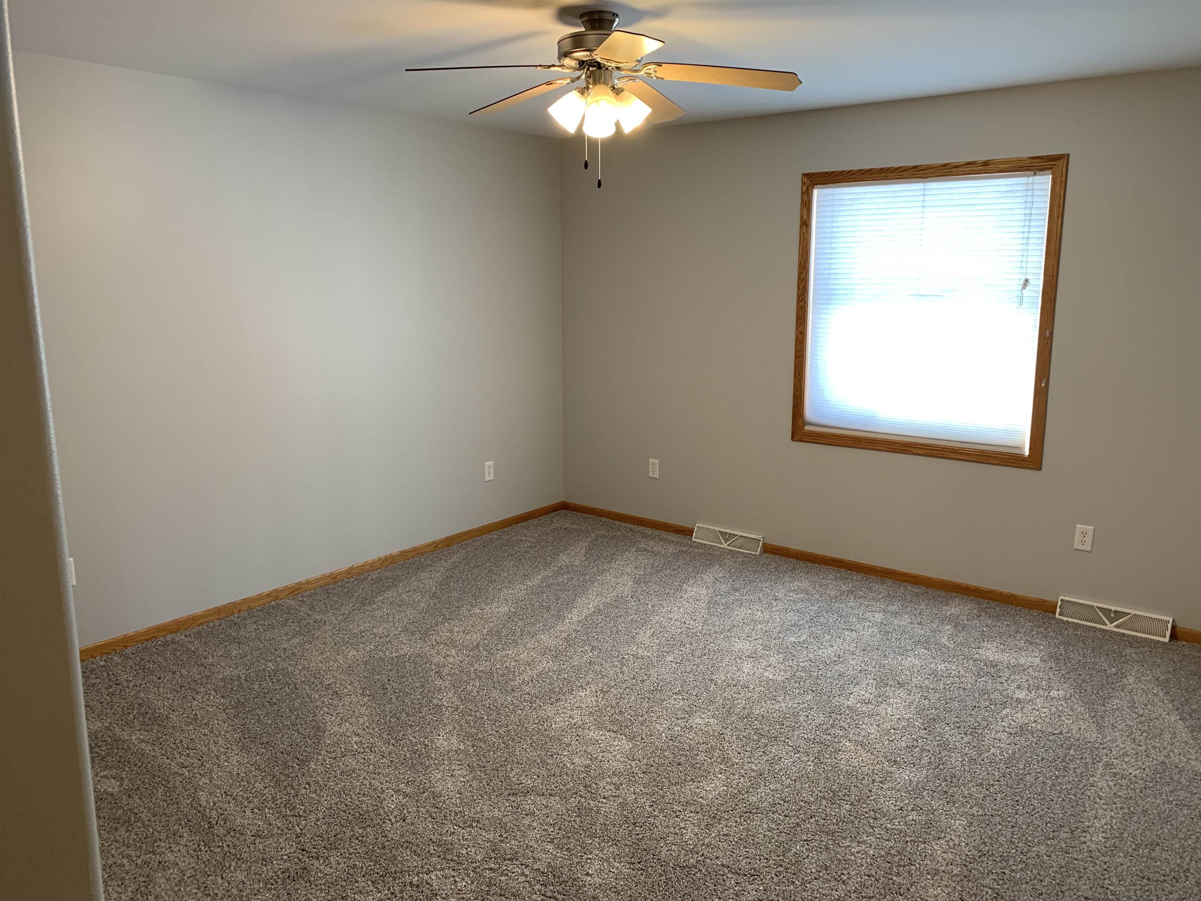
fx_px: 902
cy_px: 450
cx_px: 600
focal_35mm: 26
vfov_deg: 53.1
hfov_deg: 67.3
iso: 100
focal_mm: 4.25
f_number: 1.8
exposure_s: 1/60
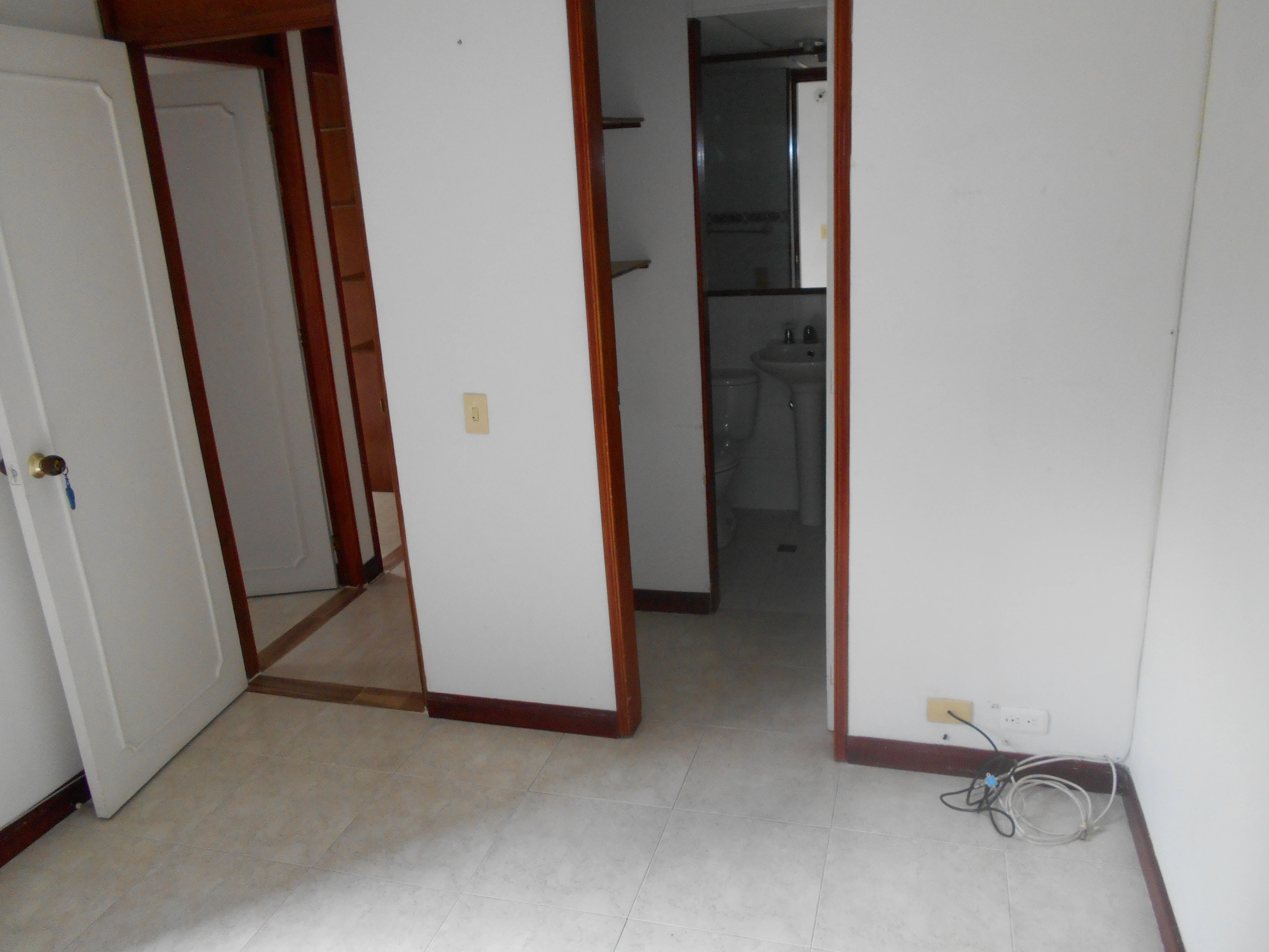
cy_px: 476
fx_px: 953
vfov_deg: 53.1
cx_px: 634
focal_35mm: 26
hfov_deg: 67.3
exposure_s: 1/30
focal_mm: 4.6
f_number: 3.2
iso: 280
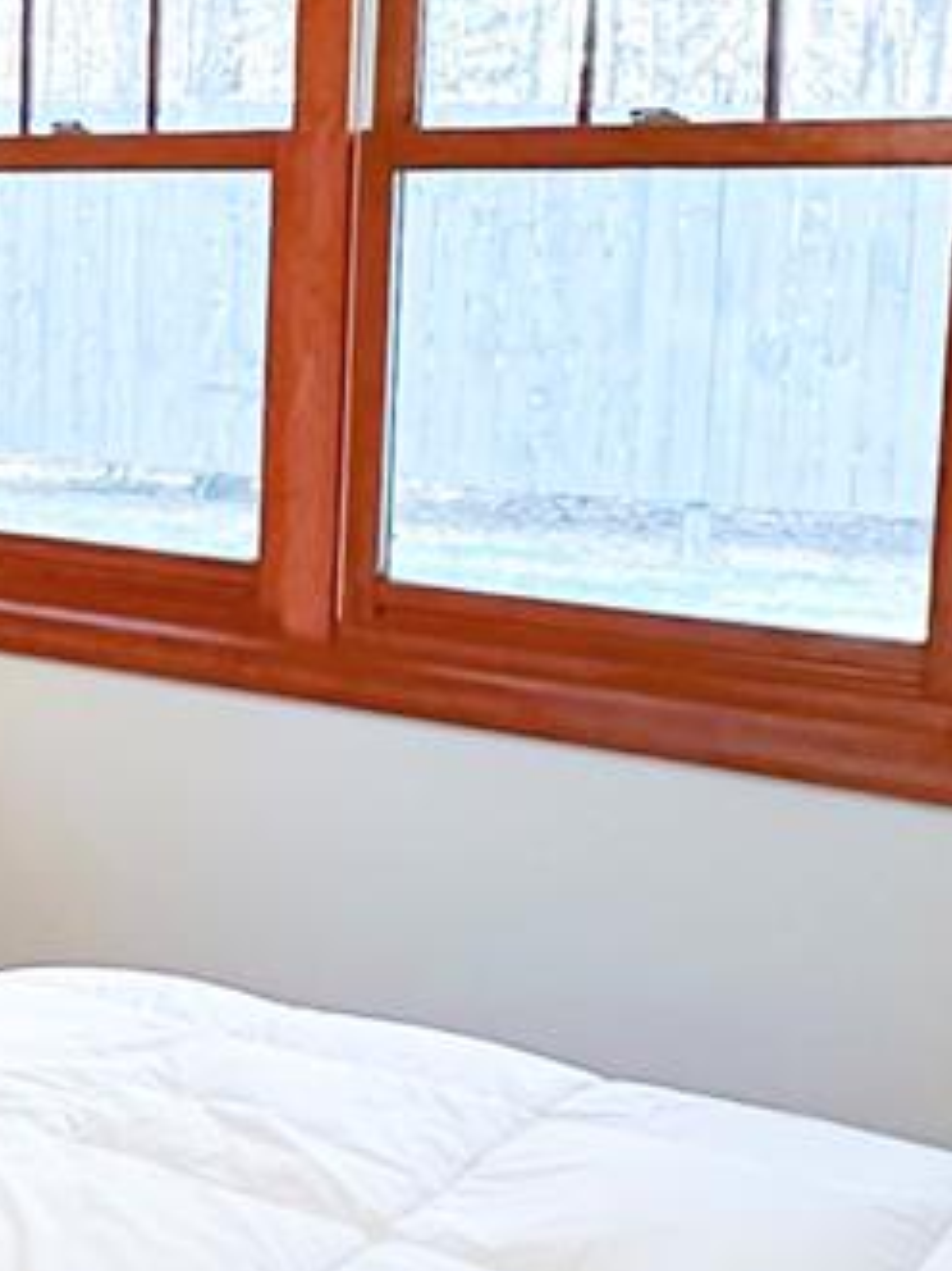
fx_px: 2385
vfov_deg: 29.7
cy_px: 472
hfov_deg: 19.7
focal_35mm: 65
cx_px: -457
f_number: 2.2
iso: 400
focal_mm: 2.22
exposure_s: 1/60
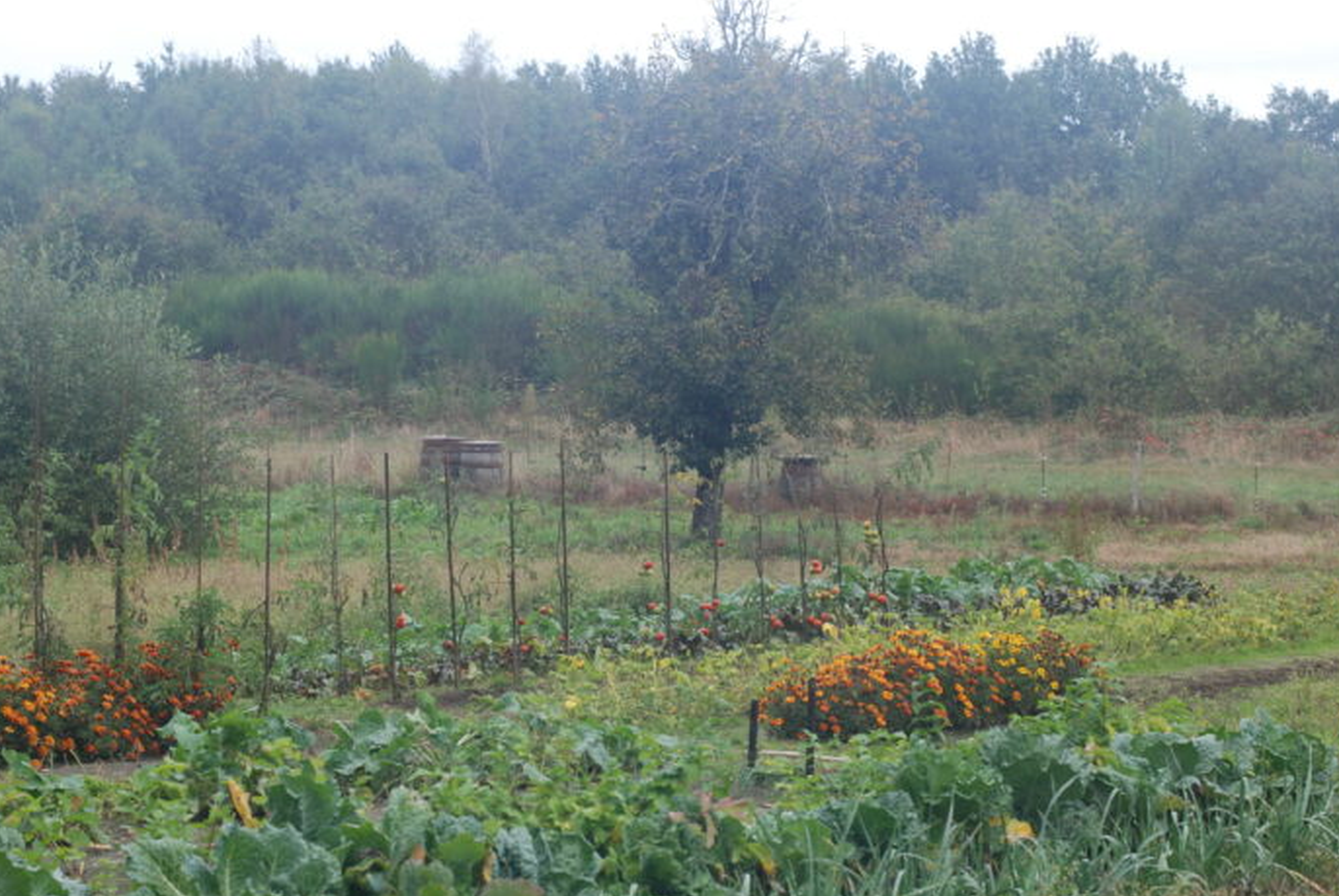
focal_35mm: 82
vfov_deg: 16.7
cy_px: 459
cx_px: 660
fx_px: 3053
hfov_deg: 24.7
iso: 180
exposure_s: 1/125
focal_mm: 50
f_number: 5.6
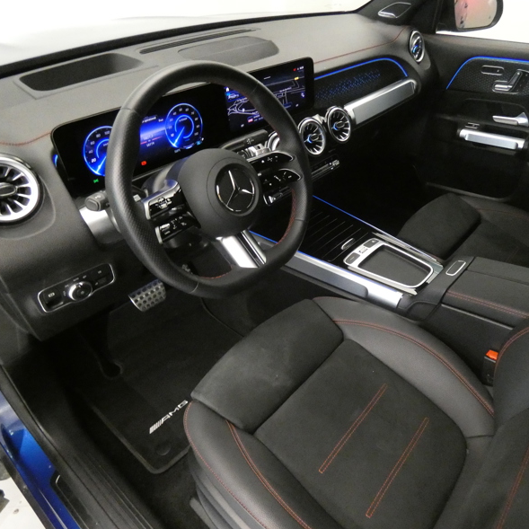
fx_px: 415
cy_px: 268
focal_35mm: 24
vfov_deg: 65.0
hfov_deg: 64.6
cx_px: 310
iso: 1600
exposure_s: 1/30
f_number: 2.8
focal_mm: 3.6
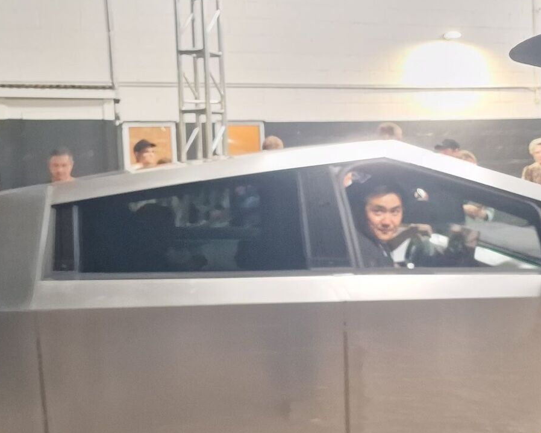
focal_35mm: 48
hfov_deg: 37.7
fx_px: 768
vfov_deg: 31.4
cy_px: 197
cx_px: 416
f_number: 1.8
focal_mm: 6.4
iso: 640
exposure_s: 1/40
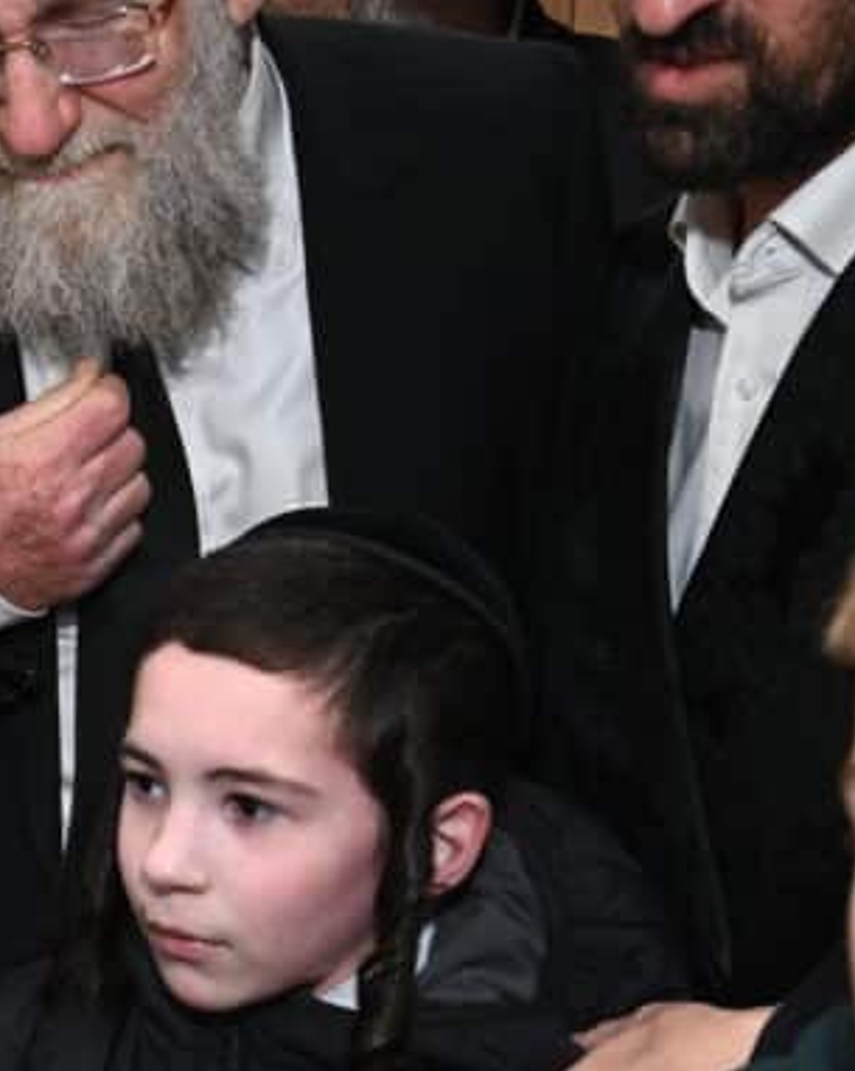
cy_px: 907
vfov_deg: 24.0
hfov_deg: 18.2
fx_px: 2470
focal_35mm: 78
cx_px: -278
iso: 1250
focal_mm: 31
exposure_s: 1/100
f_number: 6.3
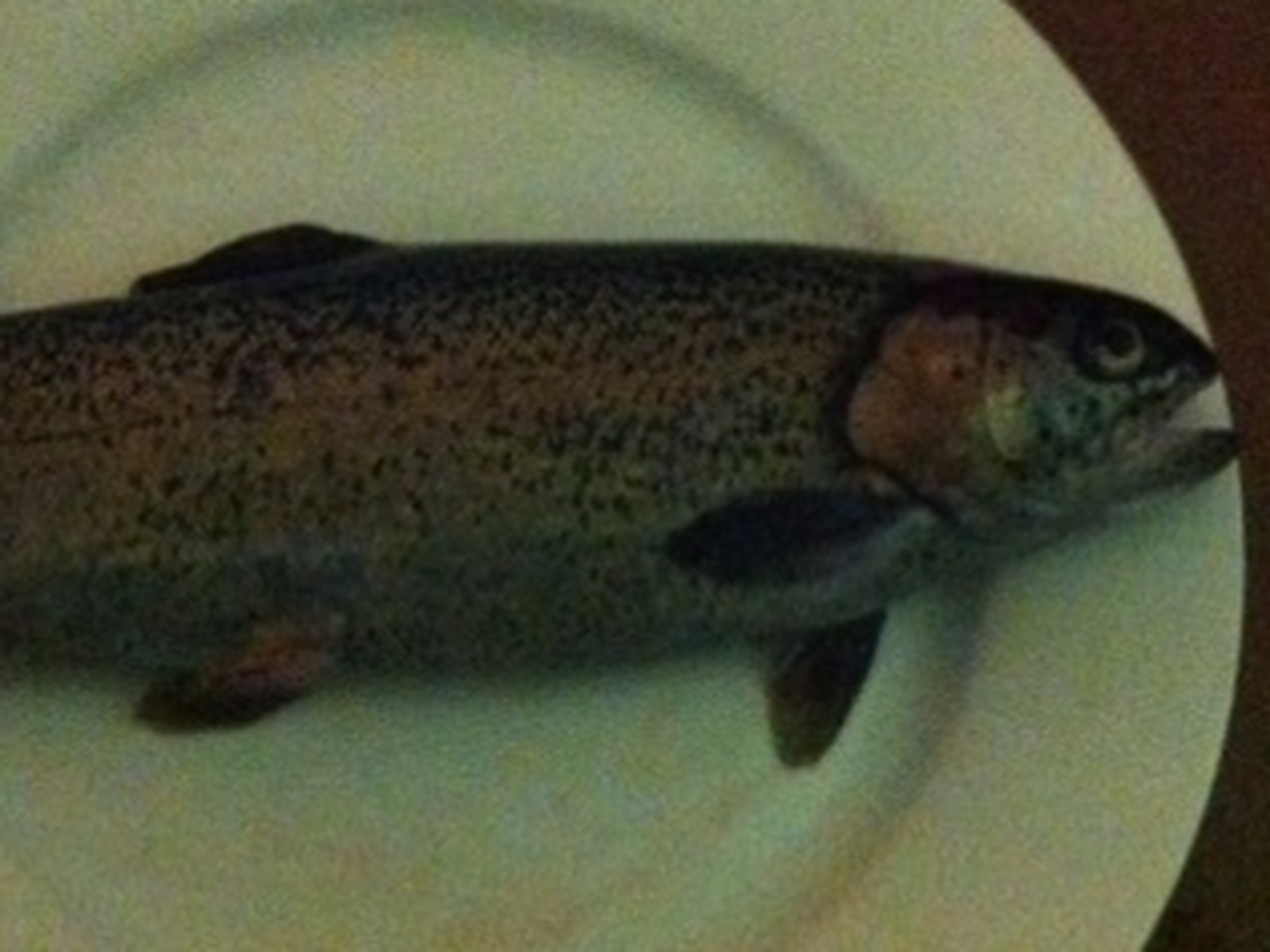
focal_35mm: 71
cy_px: 371
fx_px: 2604
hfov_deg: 27.4
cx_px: 573
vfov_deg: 20.7
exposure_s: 1/15
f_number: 2.8
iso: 1000
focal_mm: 3.85
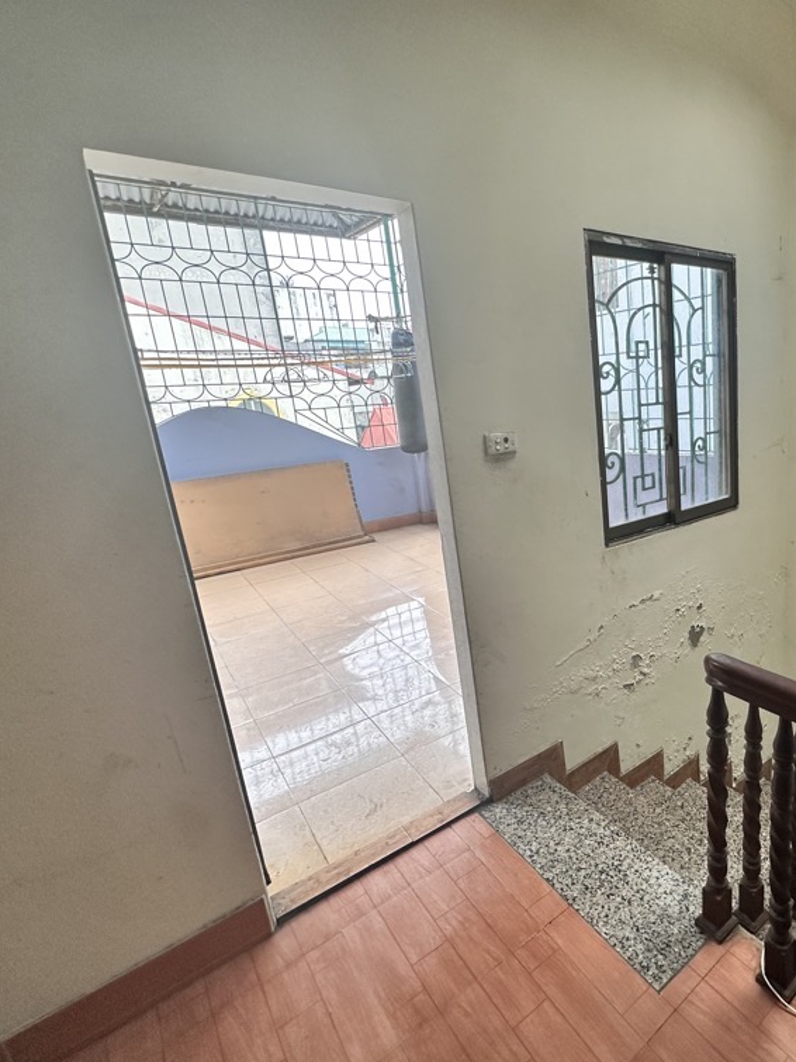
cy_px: 526
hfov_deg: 63.5
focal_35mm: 19
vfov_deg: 84.7
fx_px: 583
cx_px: 622
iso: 160
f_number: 2.2
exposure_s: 1/99
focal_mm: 2.22
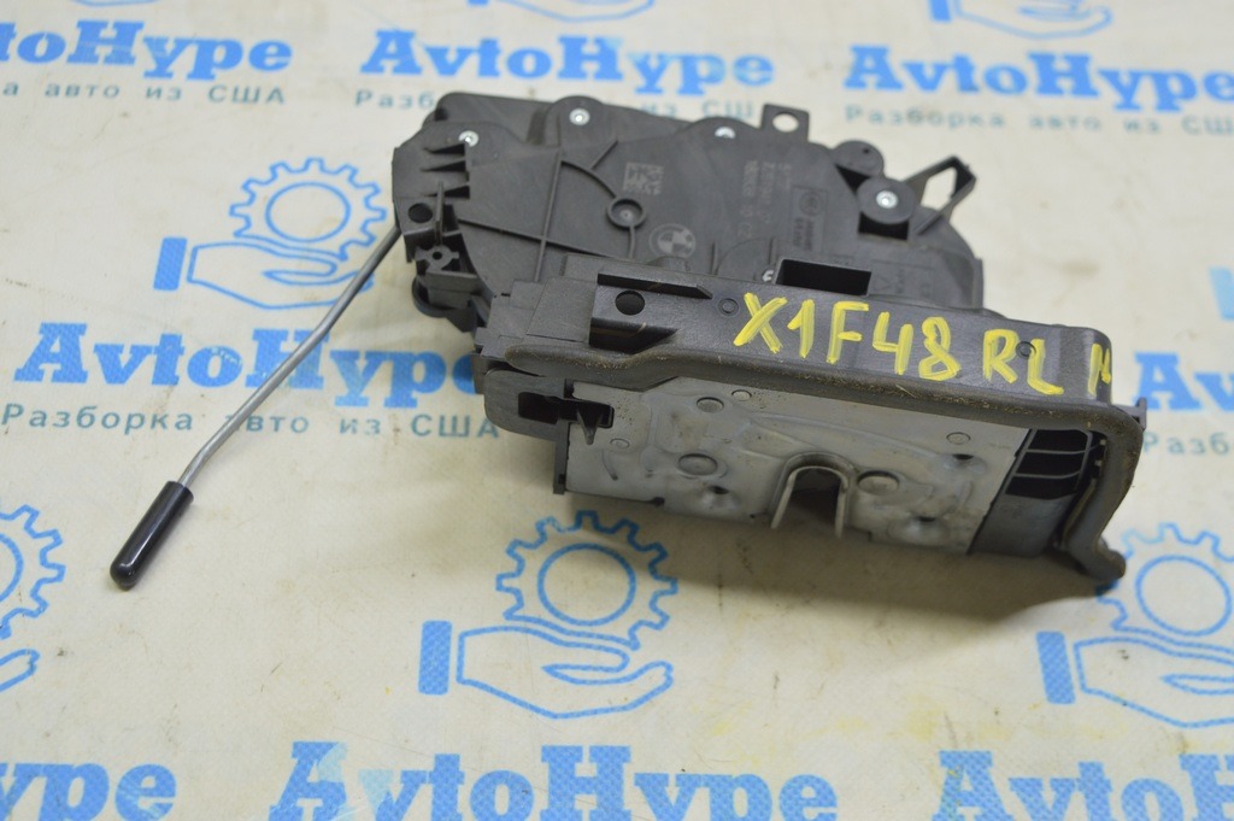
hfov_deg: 36.9
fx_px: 1849
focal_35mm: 54
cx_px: 617
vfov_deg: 25.0
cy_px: 410
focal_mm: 36
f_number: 5.6
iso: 400
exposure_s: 1/20
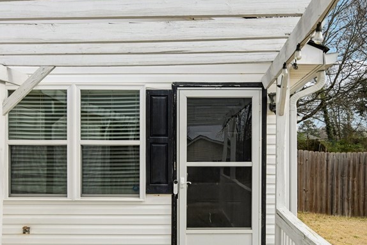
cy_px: 153
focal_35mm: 36
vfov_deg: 36.7
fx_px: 367
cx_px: 204
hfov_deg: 53.0
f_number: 8
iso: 400
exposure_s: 1/1250
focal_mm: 19
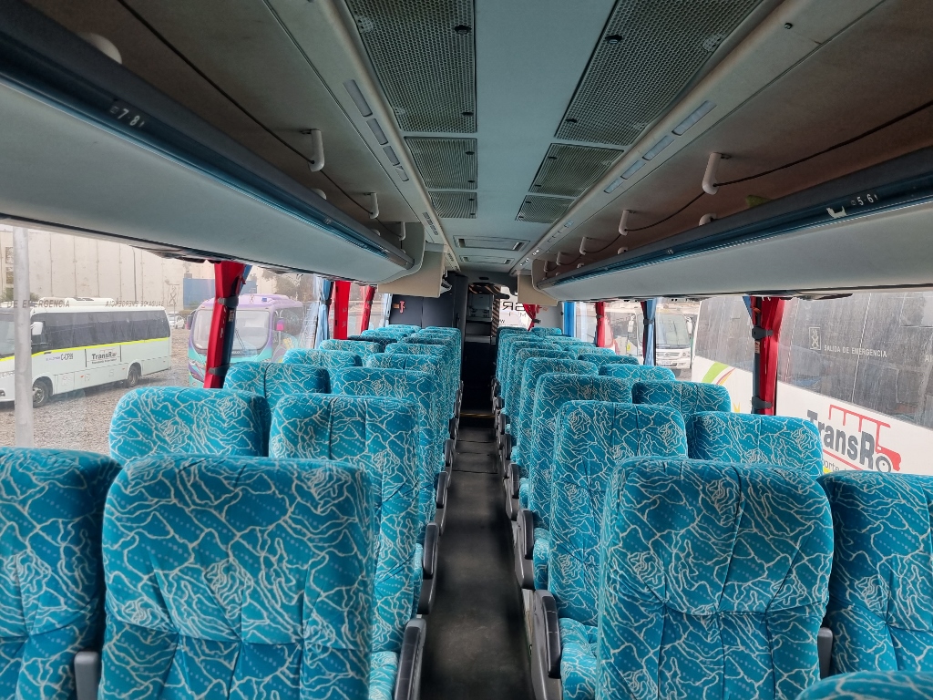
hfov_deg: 67.3
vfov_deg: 53.1
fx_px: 701
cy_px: 350
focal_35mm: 26
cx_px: 466
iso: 100
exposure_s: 1/100
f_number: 1.8
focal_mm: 5.4
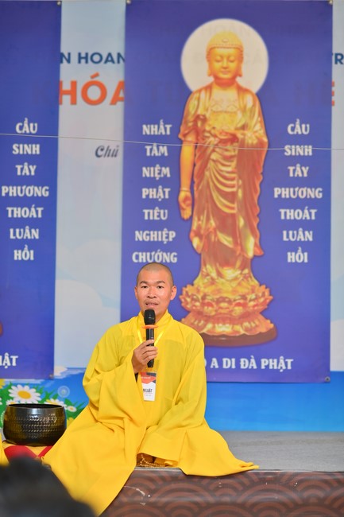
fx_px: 1219
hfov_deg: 16.1
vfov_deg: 23.9
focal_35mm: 85
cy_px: 258
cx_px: 172
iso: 400
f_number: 2.5
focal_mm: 85
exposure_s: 1/200
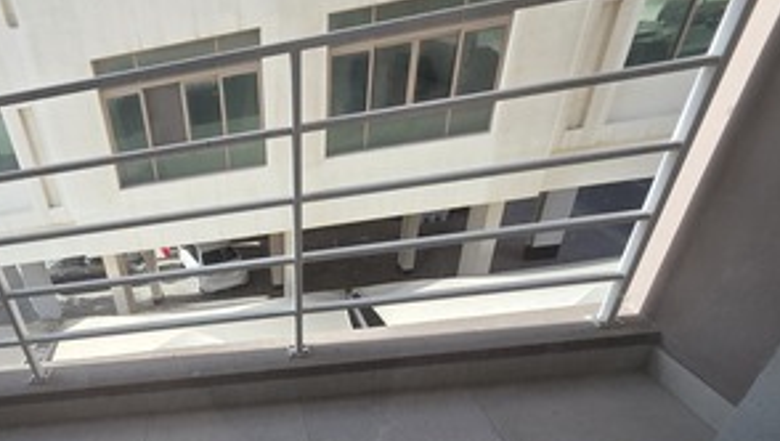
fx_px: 455
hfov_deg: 74.5
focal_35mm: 22
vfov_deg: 47.2
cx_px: 182
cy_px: 384
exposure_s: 1/359
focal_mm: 2.2
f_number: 1.9
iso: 80
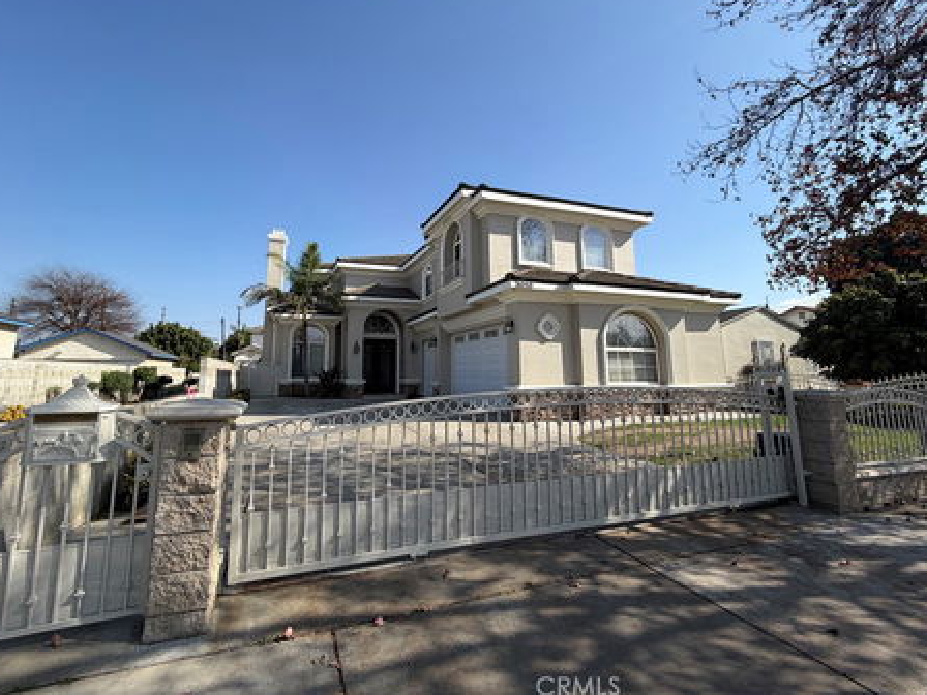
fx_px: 428
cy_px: 304
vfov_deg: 77.8
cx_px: 432
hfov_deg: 94.4
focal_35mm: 16
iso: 20
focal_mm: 2.22
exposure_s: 1/928
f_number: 2.2
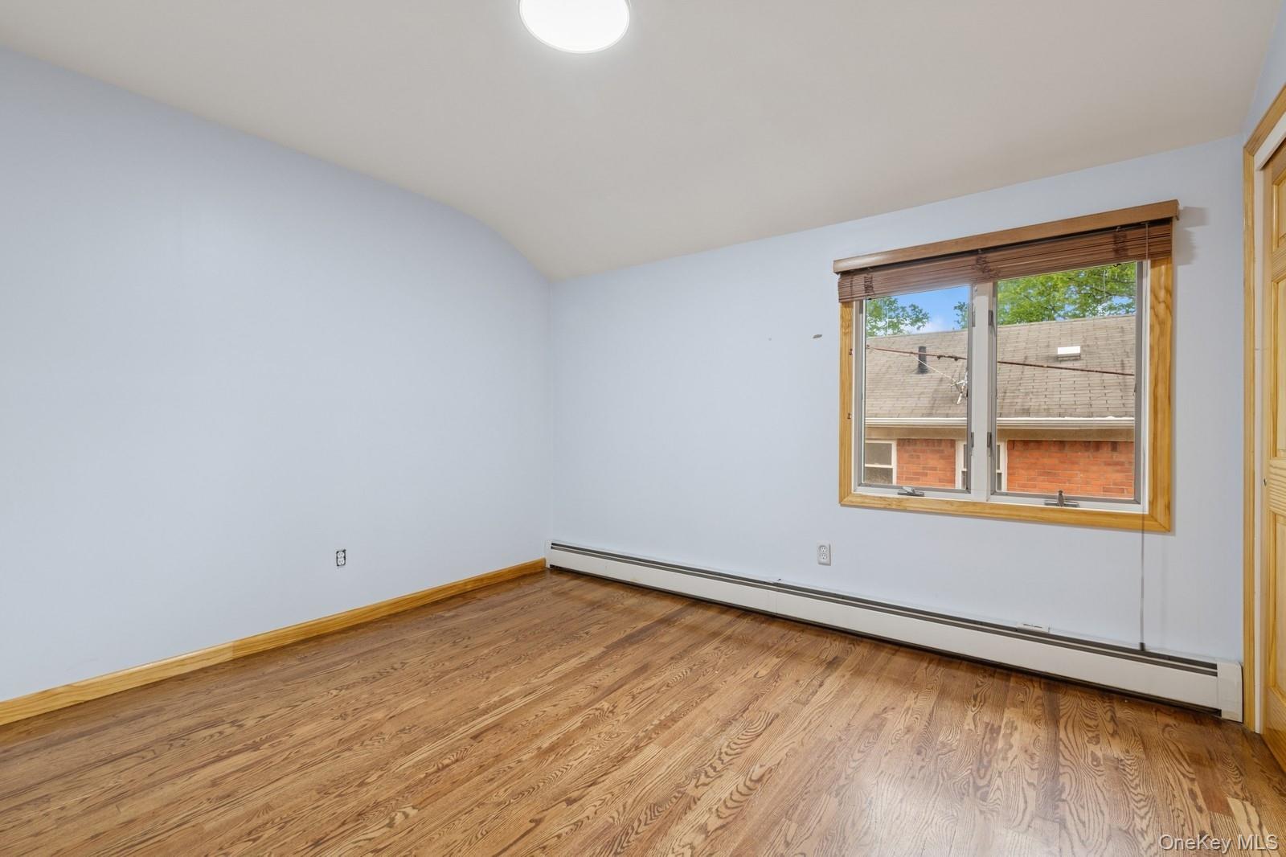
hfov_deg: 100.4
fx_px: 536
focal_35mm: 15
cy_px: 428
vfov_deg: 77.3
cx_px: 643
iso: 640
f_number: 14
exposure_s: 1/8
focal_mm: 15
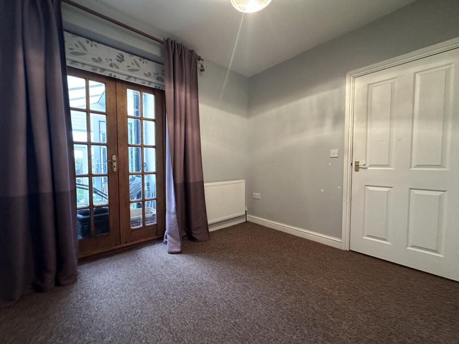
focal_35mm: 14
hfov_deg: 102.1
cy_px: 172
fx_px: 186
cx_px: 230
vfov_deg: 85.7
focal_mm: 2.22
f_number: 2.2
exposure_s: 1/50
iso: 500
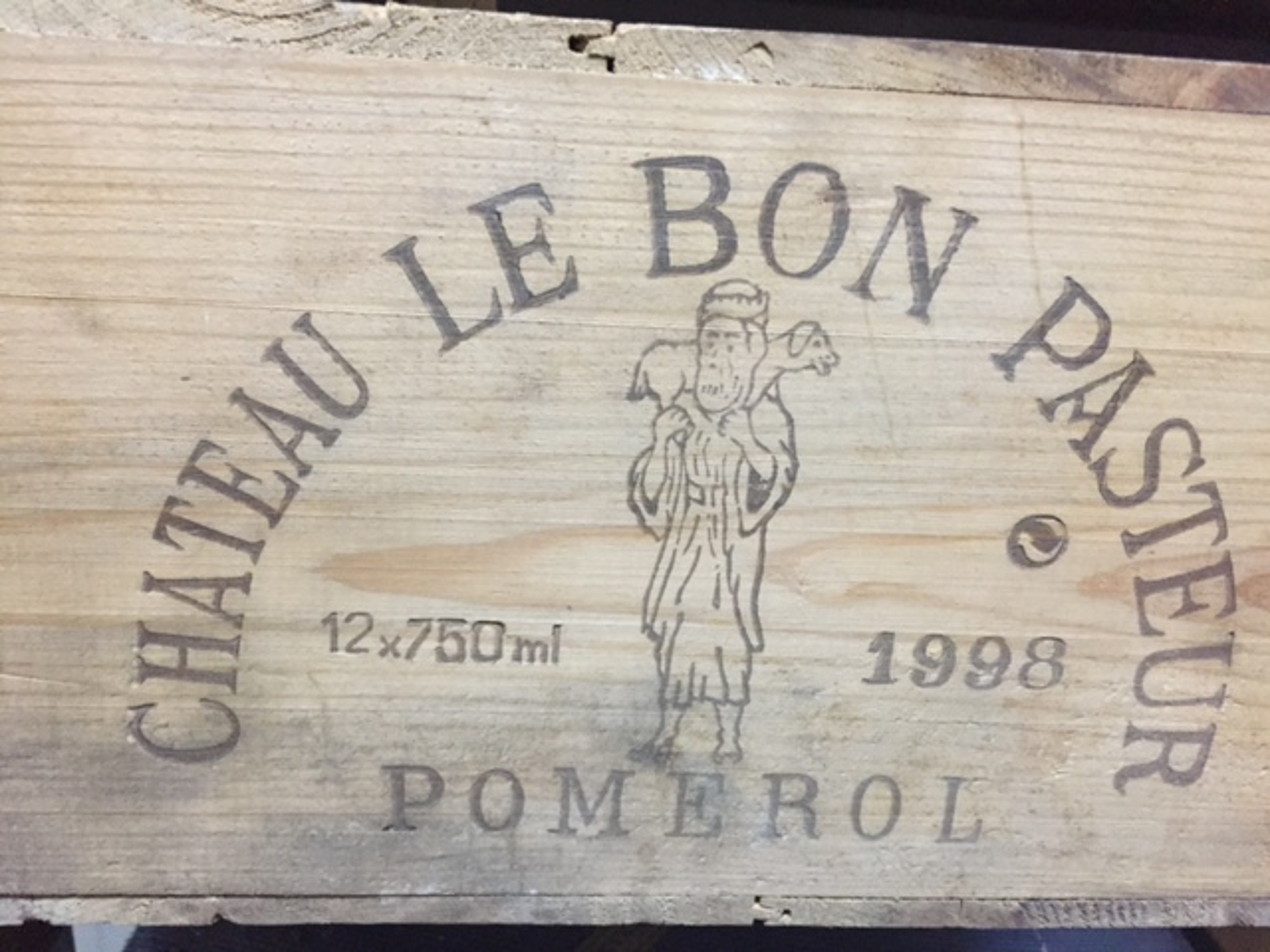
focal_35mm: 29
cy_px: 476
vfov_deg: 48.2
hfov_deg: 61.7
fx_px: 1064
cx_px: 635
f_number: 2.2
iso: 250
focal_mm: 4.15
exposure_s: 1/25
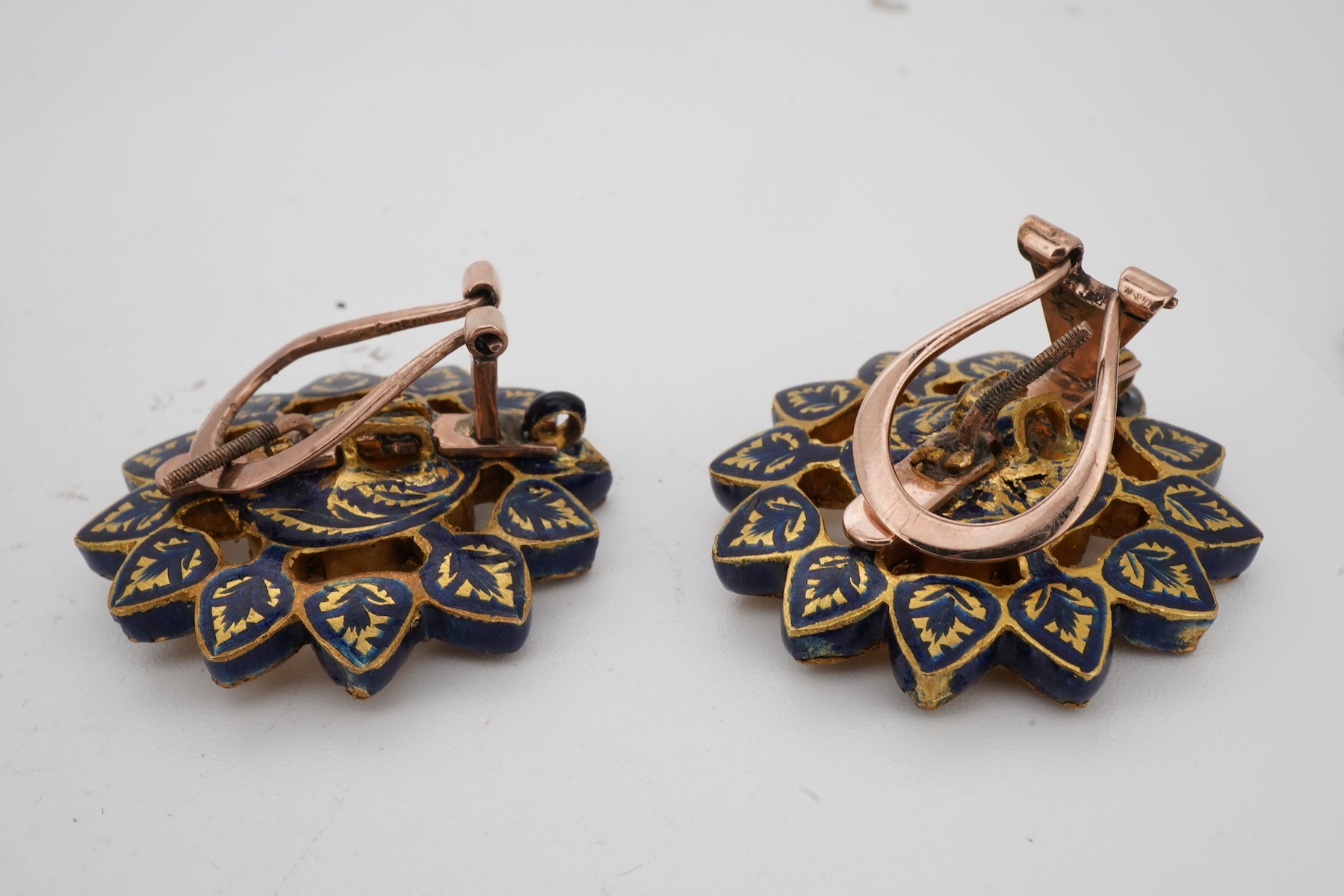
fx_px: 1680
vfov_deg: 29.9
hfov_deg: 43.6
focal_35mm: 45
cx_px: 672
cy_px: 448
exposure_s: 1/125
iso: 400
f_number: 22
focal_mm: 30
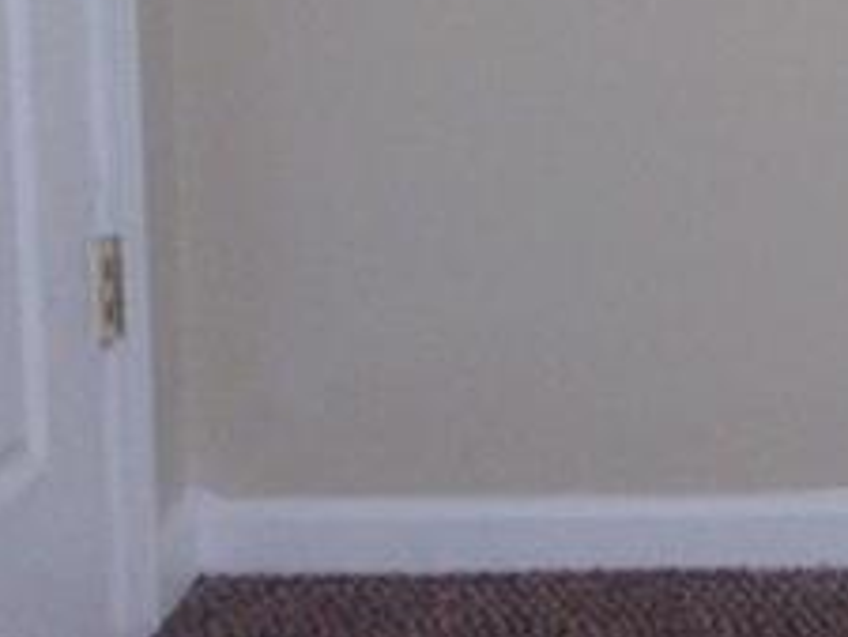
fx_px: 3677
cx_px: 1681
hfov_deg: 11.8
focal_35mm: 150
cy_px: -792
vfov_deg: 9.1
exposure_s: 1/60
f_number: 2.4
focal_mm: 3.3
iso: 40
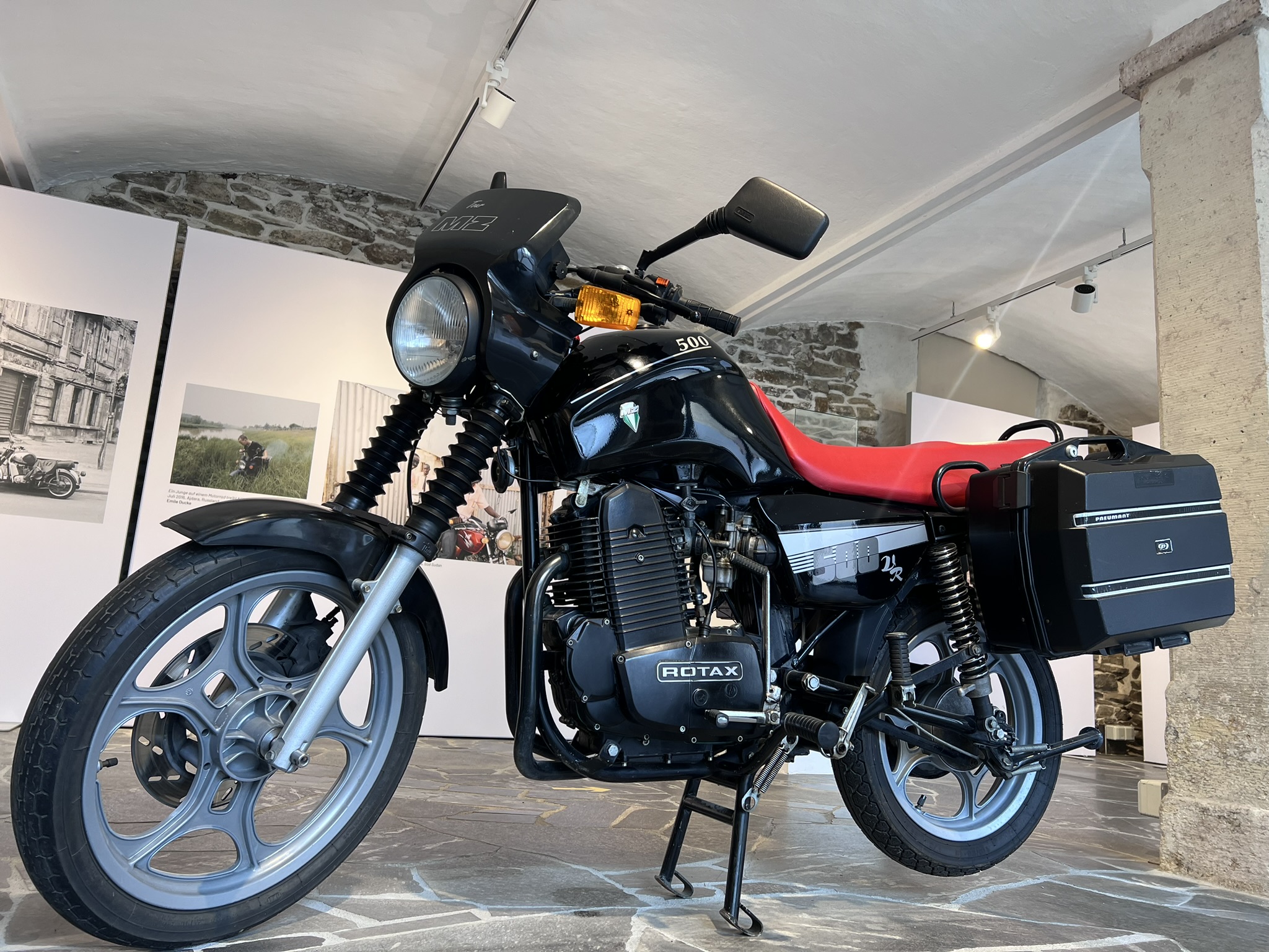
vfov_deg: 53.1
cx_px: 634
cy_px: 476
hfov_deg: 67.3
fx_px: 953
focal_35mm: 26
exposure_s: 1/121
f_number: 1.5
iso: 64
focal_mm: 5.7
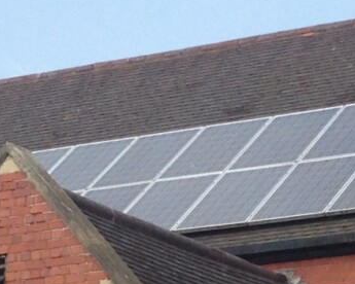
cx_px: 310
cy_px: 306
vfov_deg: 6.4
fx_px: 2511
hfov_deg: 8.1
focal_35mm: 239
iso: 50
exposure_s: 1/1022
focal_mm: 4.12
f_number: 2.4
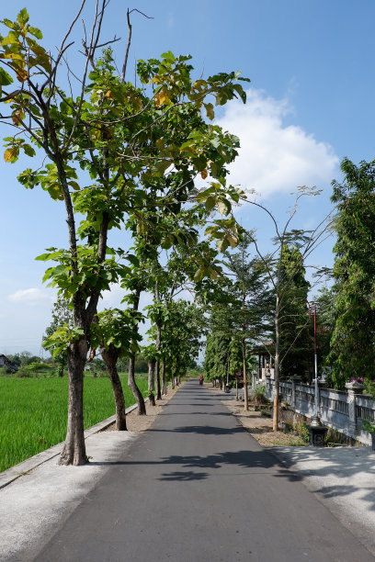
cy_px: 281
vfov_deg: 73.7
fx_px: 375
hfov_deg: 53.1
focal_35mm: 24
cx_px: 188
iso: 200
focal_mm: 16
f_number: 5
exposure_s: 1/800
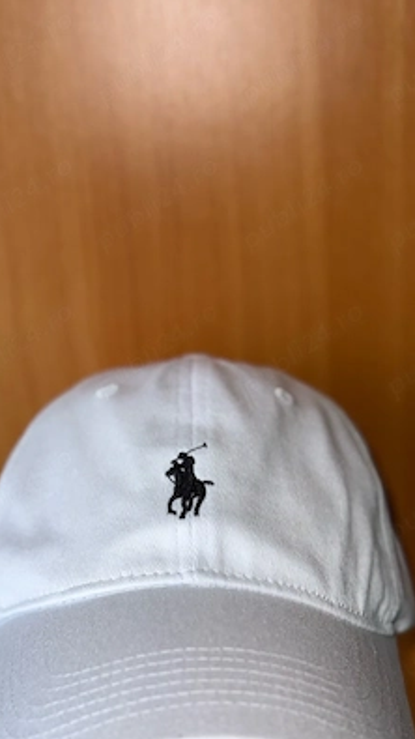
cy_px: 372
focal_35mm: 53
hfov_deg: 22.6
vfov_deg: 39.2
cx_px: 194
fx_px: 1037
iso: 50
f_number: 1.78
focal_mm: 6.76
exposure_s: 1/48
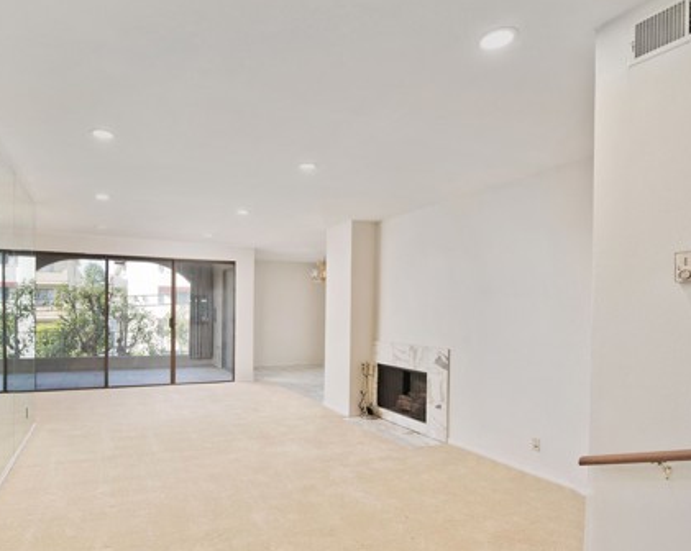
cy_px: 303
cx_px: 251
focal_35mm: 20
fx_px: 409
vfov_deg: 67.9
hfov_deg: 78.7
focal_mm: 14
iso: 400
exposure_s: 1/400
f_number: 5.6
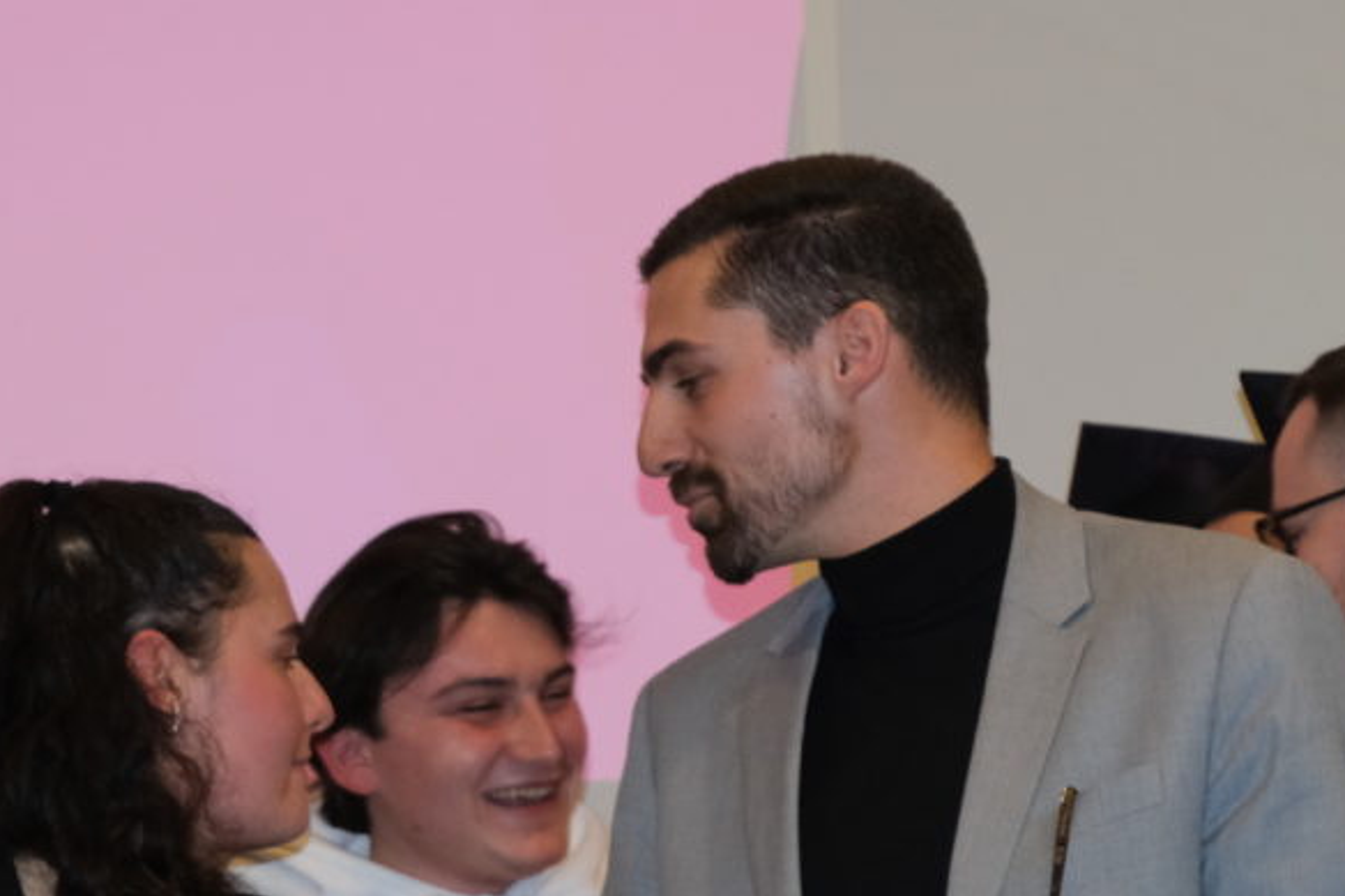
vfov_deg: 12.0
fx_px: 4258
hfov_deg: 18.0
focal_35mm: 114
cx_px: 677
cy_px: 635
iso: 2500
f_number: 5.6
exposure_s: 1/60
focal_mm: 43.2
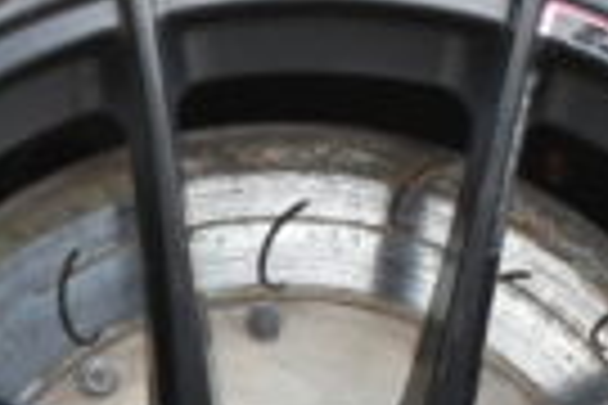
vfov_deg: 5.2
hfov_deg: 7.9
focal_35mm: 262
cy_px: 704
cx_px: 279
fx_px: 4421
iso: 800
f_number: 3.8
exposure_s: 1/200
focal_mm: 23
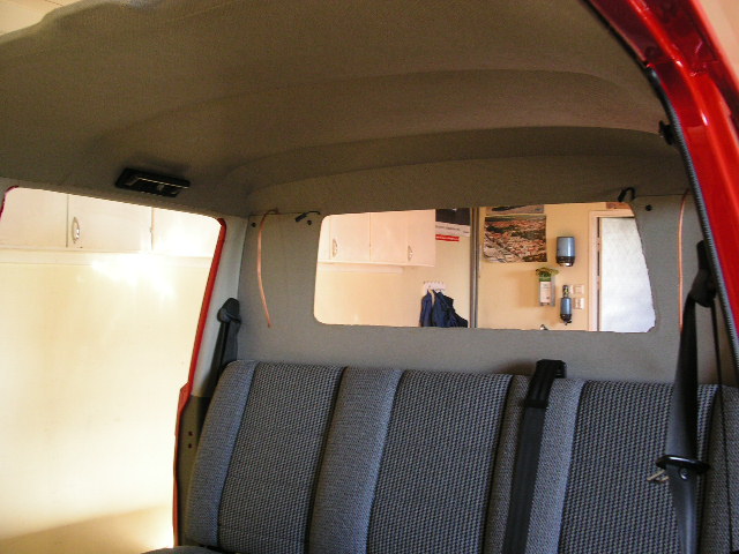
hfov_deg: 49.0
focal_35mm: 38
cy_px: 277
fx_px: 811
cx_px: 370
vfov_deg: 37.7
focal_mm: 7.8
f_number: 2.8
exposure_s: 1/30
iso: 200
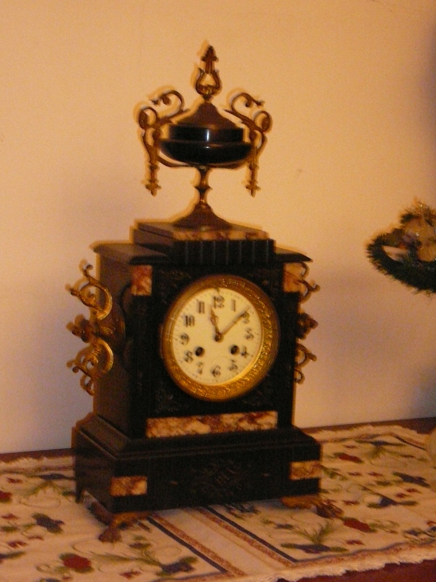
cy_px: 291
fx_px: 1293
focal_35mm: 77
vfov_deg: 25.3
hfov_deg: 19.1
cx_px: 218
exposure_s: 1/8
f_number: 3.7
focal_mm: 11.5
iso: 800
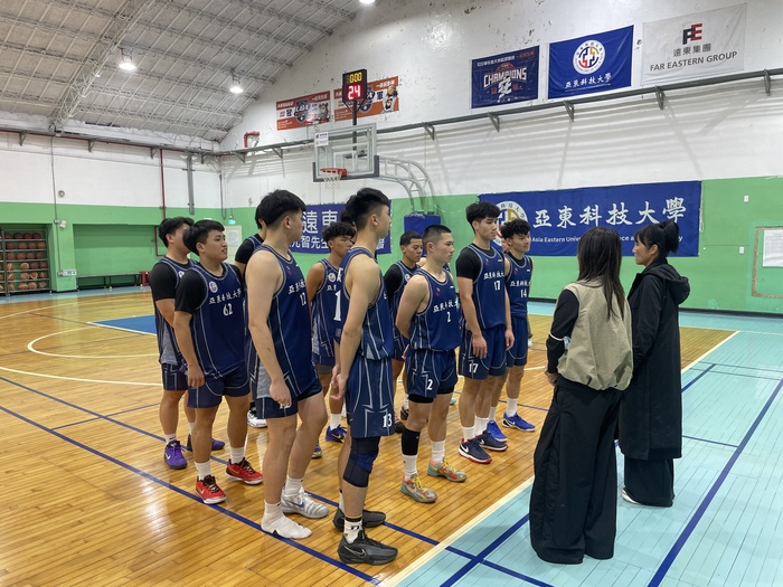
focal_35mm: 26
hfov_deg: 67.3
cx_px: 392
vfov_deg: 53.1
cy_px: 294
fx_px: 588
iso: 80
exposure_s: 1/60
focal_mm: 4.2
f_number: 1.6
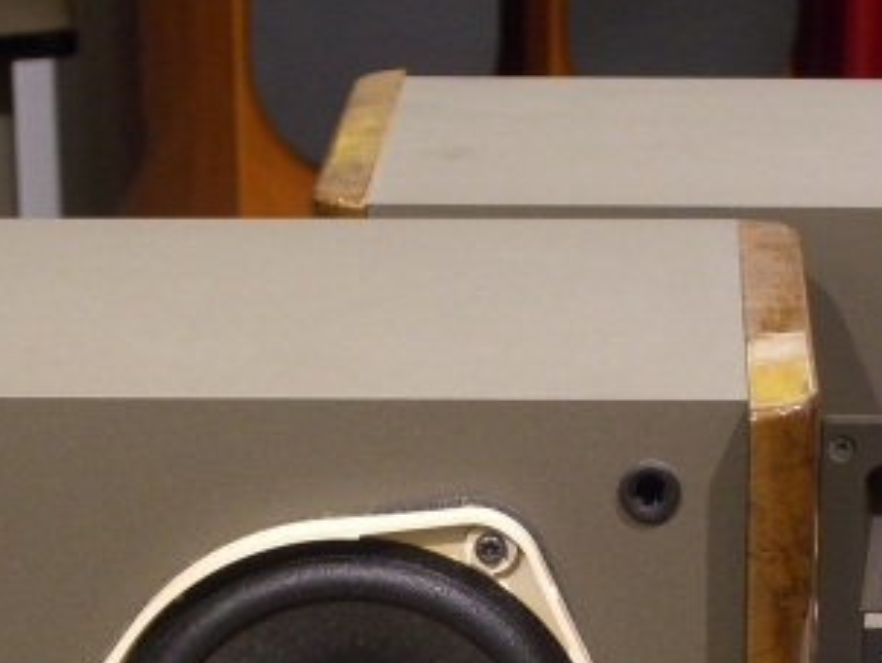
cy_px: 622
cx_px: 453
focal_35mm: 144
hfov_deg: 13.7
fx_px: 3672
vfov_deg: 10.3
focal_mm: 14.2
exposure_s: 1/10
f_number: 4
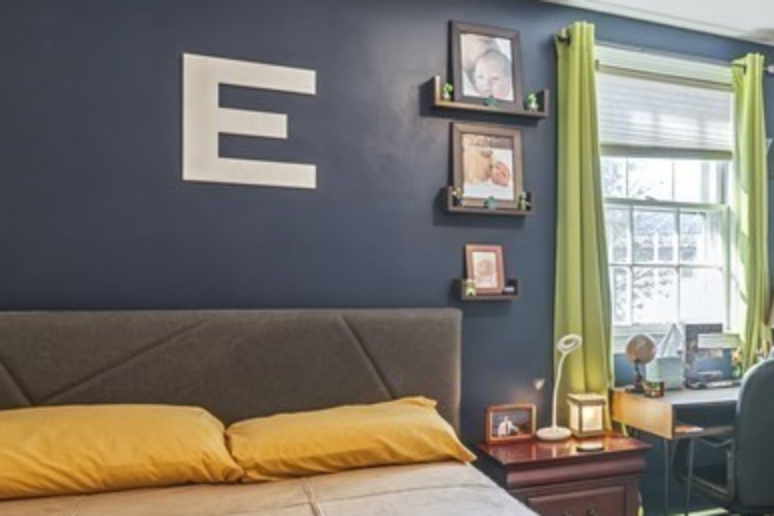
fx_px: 795
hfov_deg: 47.3
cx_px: 680
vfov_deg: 35.9
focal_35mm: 37
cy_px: 285
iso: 320
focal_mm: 14
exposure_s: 1/4
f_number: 8
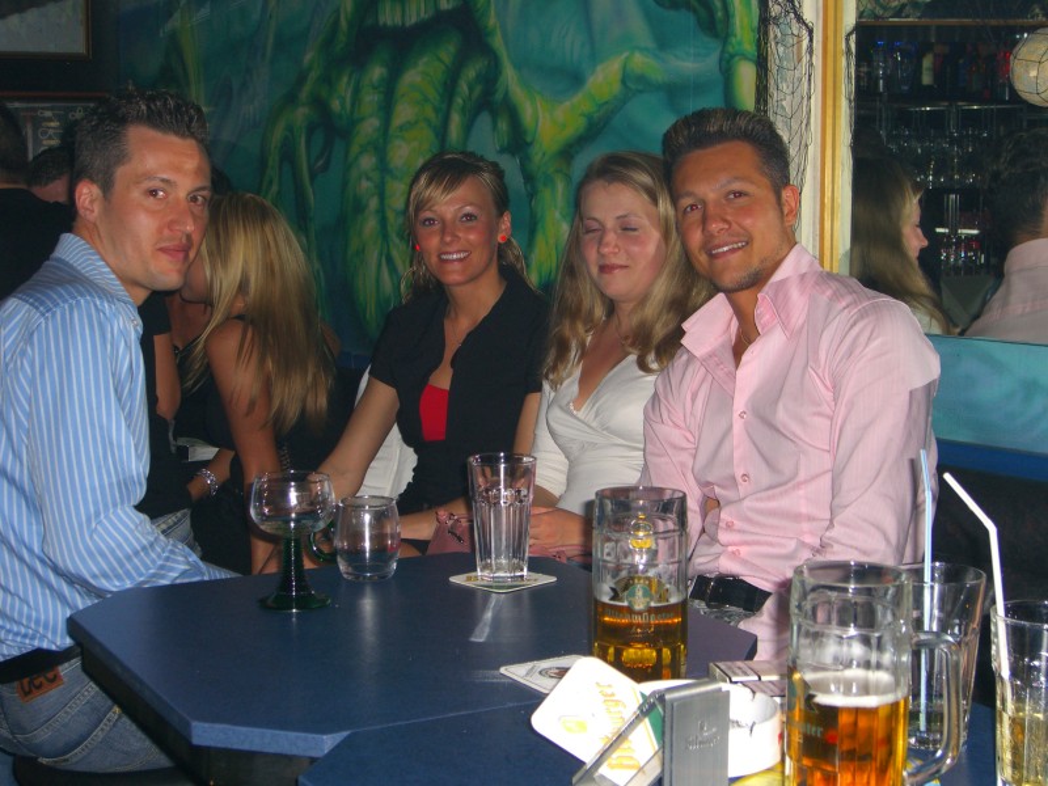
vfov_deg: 25.7
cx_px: 524
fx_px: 1726
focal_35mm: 57
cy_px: 393
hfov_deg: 33.8
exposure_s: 1/60
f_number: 3.6
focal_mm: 11.8
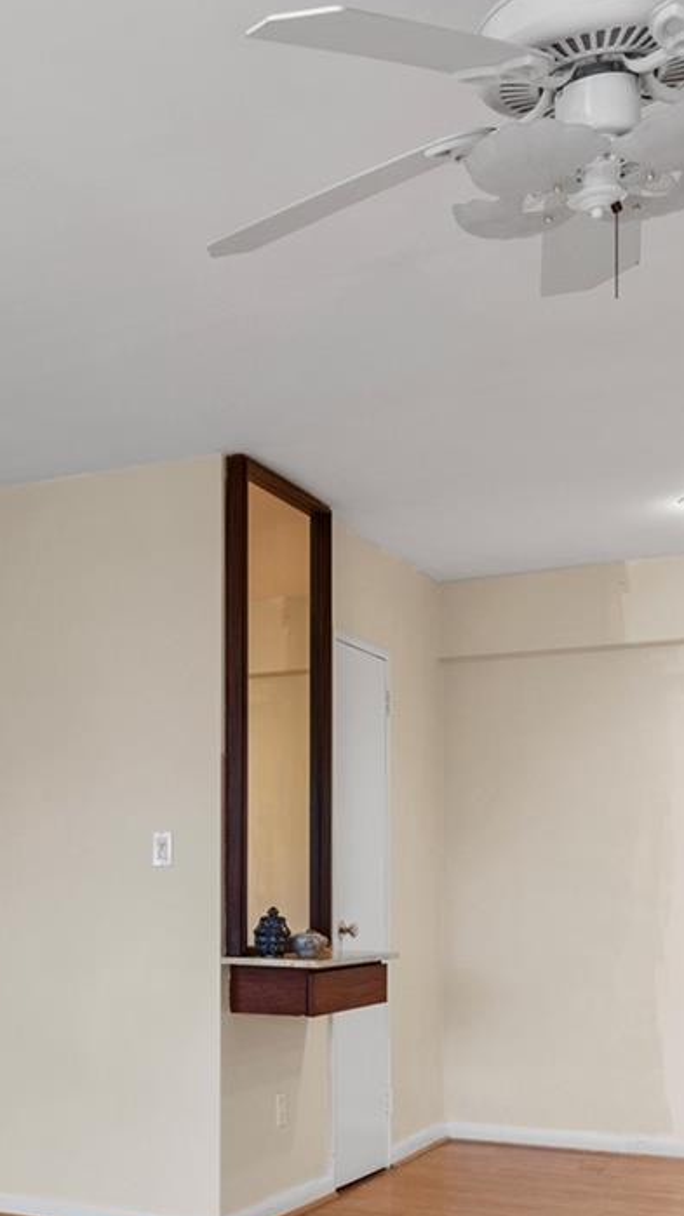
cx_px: -85
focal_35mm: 46
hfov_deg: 24.1
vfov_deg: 43.1
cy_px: 915
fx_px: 1484
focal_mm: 15
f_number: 8
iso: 500
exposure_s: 1/13
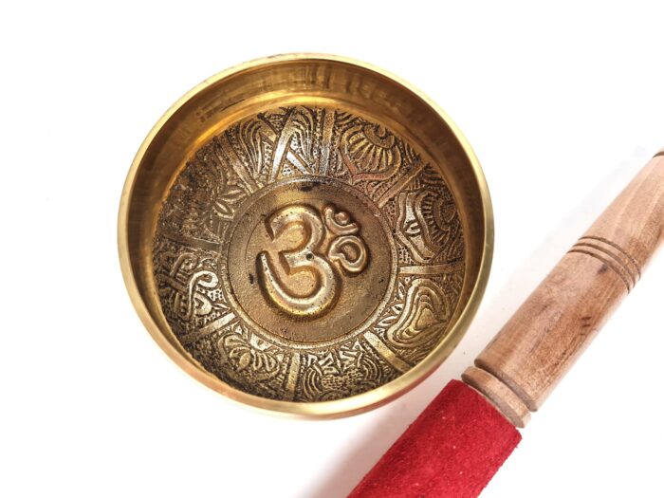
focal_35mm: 26
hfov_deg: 67.3
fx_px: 499
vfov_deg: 53.1
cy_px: 249
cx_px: 332
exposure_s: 1/120
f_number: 1.8
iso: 100
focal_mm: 5.4
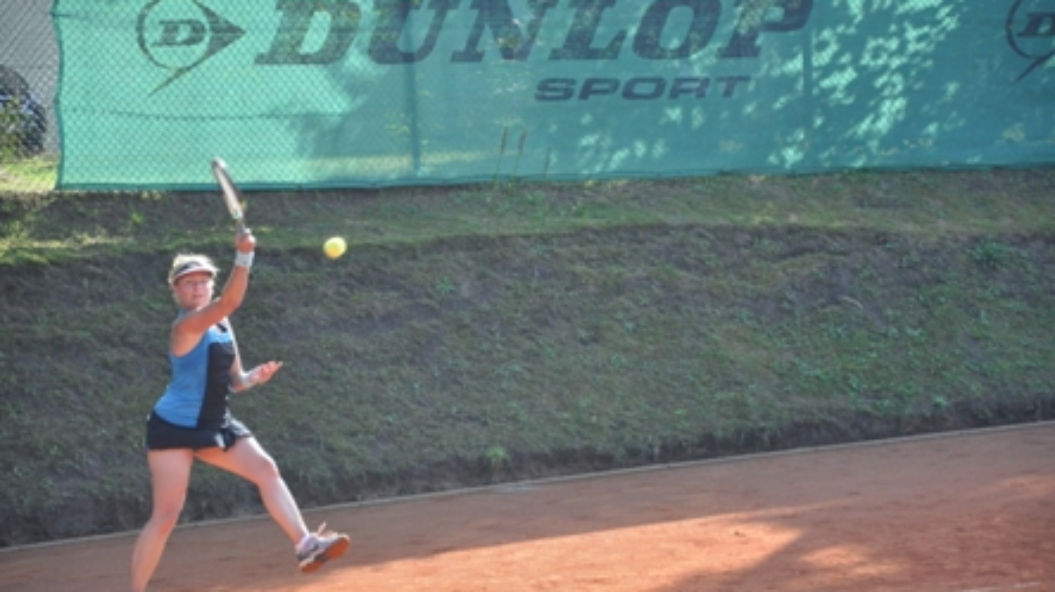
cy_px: 297
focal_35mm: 167
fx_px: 4655
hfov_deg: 12.9
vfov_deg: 7.3
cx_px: 530
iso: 800
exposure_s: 1/500
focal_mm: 105
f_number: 5.6
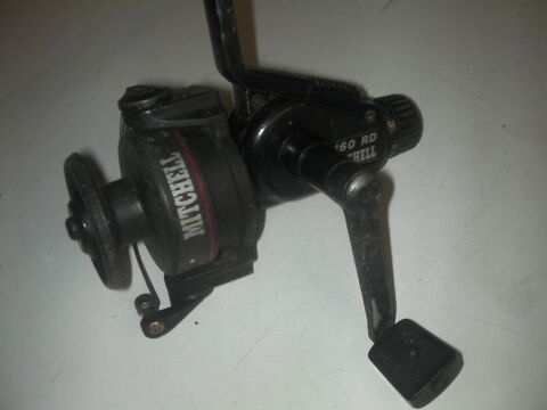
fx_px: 600
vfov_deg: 37.7
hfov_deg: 49.0
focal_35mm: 38
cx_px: 274
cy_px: 205
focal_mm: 6.3
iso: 200
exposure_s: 1/30
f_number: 5.6
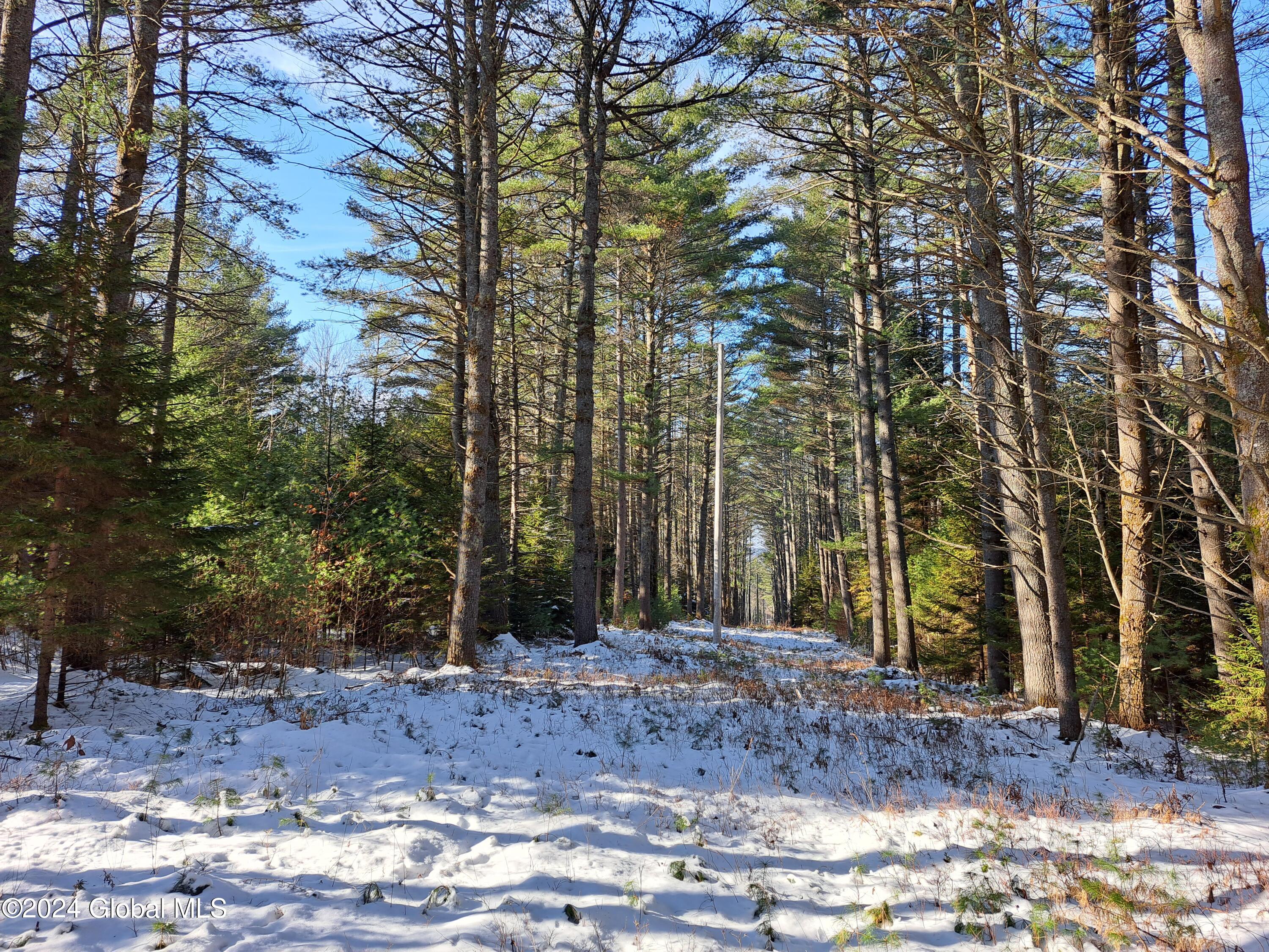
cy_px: 476
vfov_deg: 56.8
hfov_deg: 71.6
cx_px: 634
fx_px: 880
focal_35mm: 24
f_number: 1.8
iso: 50
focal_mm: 5.23
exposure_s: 1/498
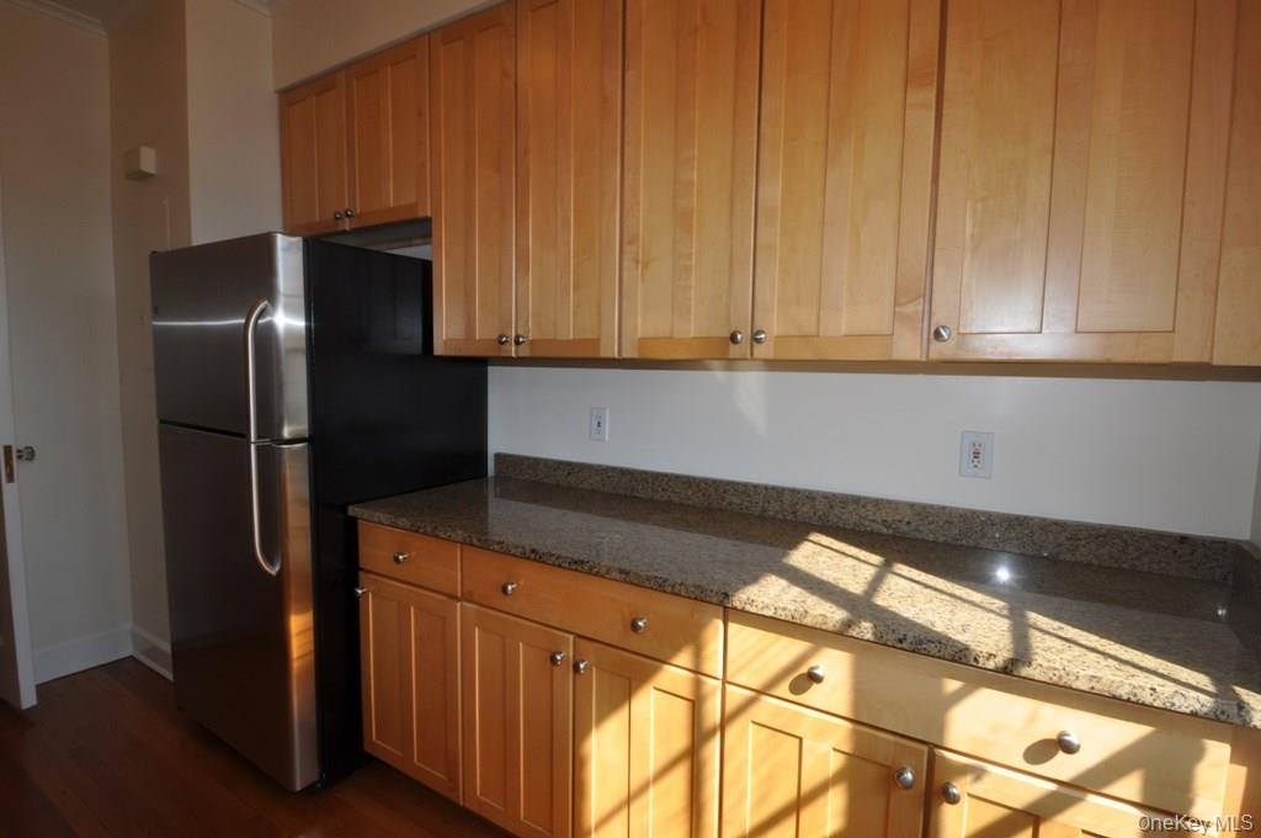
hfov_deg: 100.5
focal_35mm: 15
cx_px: 630
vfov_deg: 77.2
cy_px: 419
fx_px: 525
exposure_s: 1/160
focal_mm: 10
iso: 200
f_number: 6.3
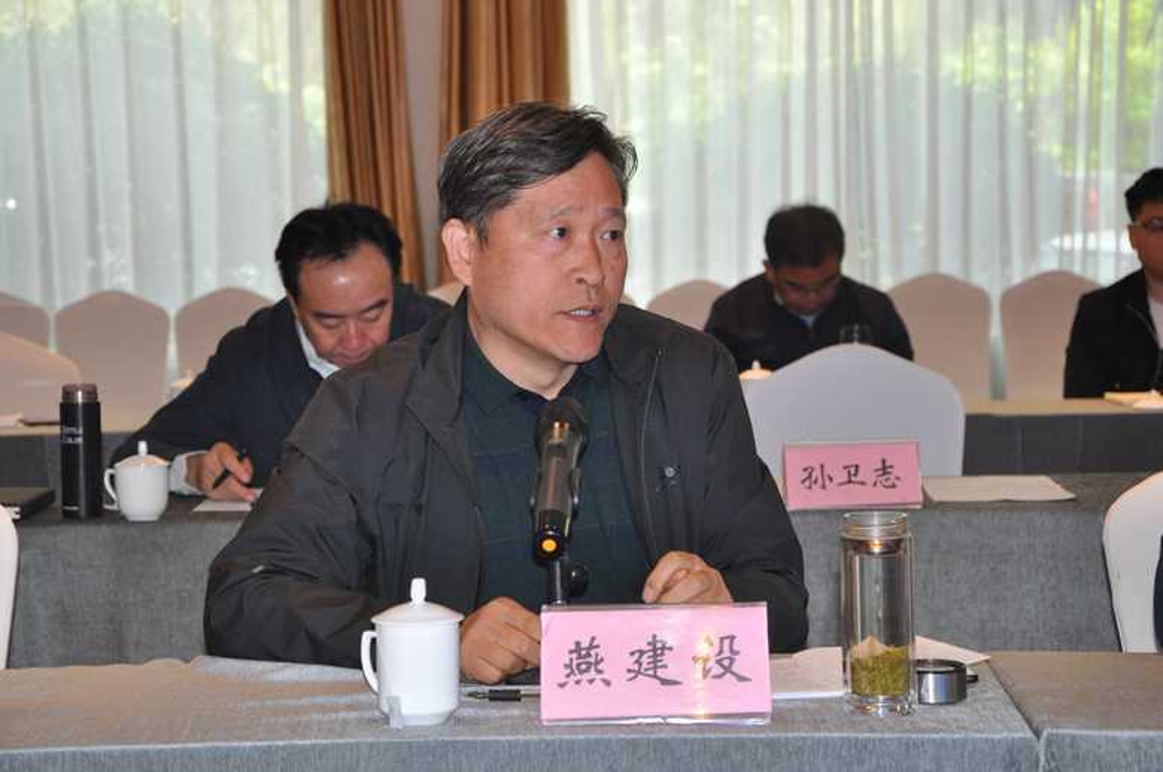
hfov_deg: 21.9
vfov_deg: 14.7
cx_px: 582
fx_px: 3001
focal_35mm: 93
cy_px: 386
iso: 800
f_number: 5.3
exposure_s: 1/60
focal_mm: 62
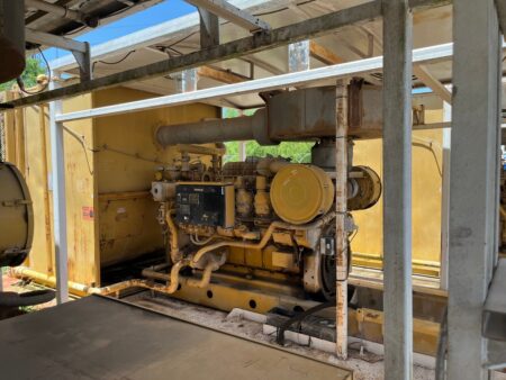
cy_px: 190
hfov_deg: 67.3
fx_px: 380
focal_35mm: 26
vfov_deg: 53.1
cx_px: 253
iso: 50
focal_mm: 5.1
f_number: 1.6
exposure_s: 1/621
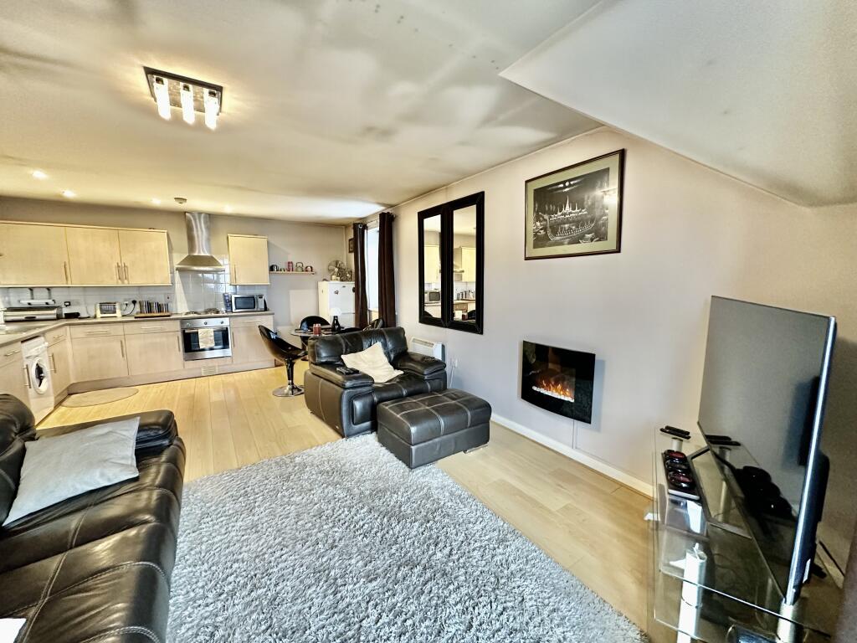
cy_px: 322
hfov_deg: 102.1
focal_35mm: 14
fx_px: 347
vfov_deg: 85.7
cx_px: 428
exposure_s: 1/50
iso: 500
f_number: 2.2
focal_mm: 2.22
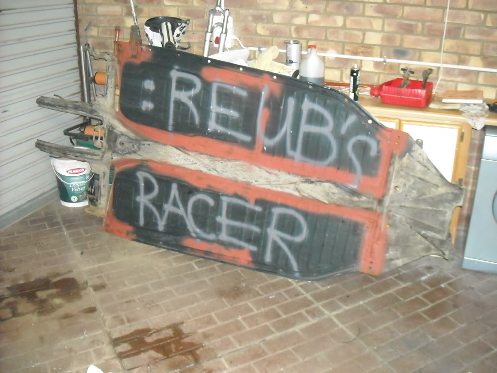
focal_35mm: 35
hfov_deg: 52.6
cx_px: 248
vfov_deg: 40.7
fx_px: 503
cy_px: 186
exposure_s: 1/60
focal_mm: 5.7
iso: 672
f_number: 2.8
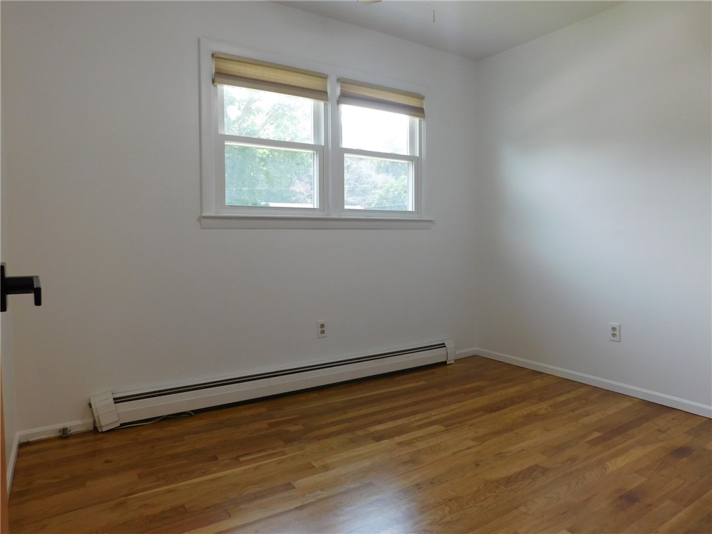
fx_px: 473
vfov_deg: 58.9
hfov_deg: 73.9
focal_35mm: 23
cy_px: 267
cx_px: 356
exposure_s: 1/60
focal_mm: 4
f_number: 3
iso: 125
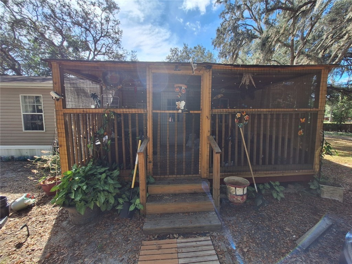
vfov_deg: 89.9
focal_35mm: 13
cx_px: 176
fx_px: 132
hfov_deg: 106.2
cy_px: 132
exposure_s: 1/485
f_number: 2.2
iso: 40
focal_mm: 1.74
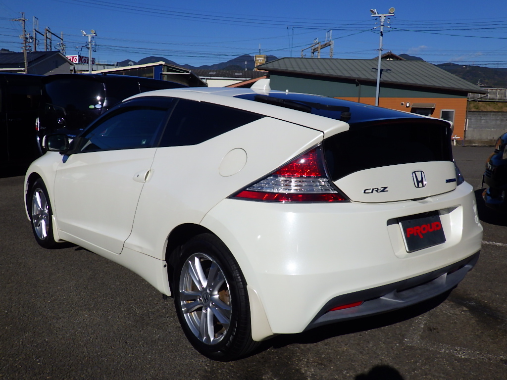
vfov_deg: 41.8
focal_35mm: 34
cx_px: 254
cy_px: 190
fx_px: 498
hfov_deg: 54.0
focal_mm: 6.1
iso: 125
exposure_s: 1/2500
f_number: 4.6
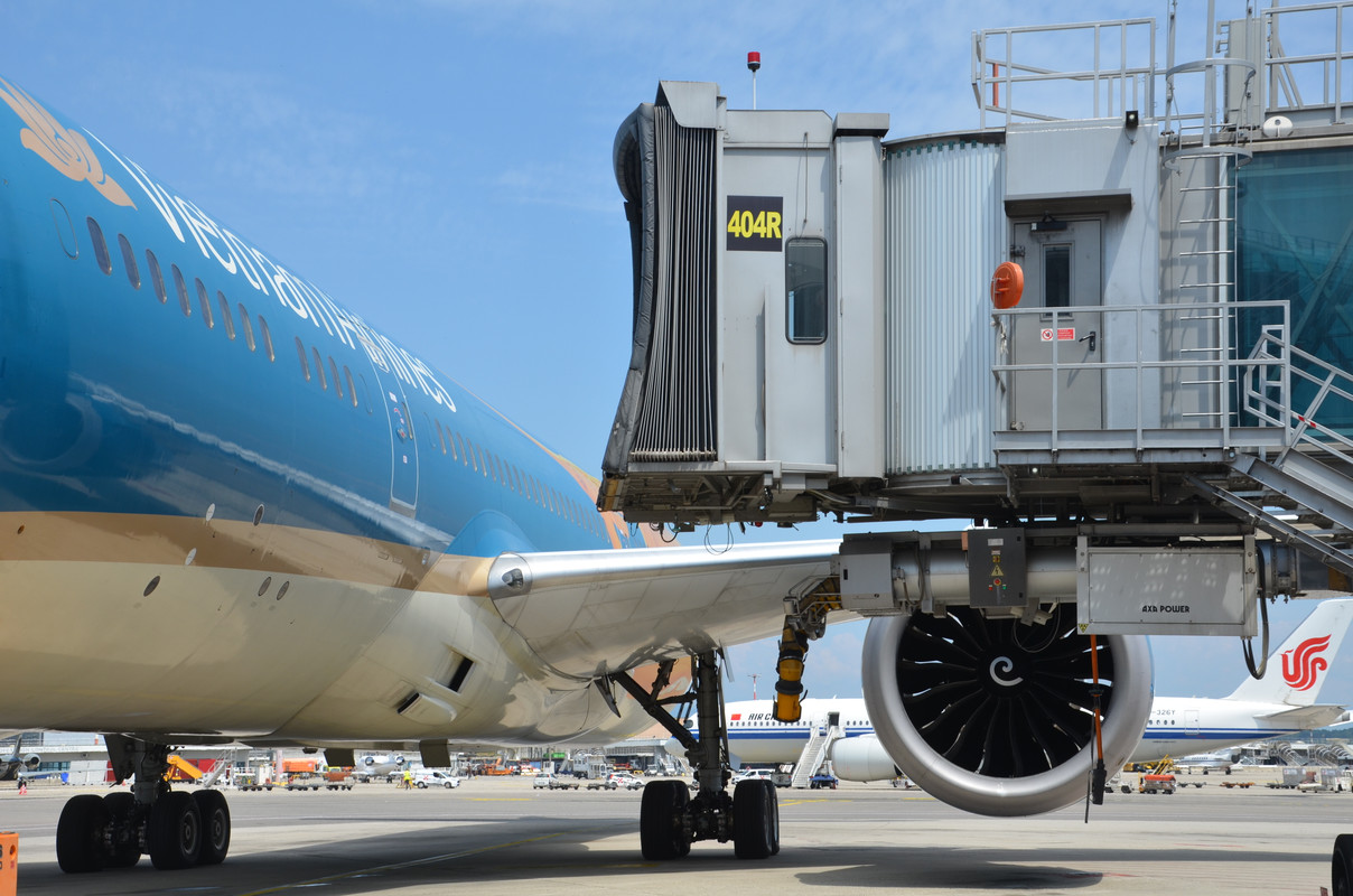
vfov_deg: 21.5
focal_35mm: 63
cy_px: 448
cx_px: 676
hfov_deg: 32.0
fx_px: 2363
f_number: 9
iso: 160
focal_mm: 42
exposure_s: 1/320
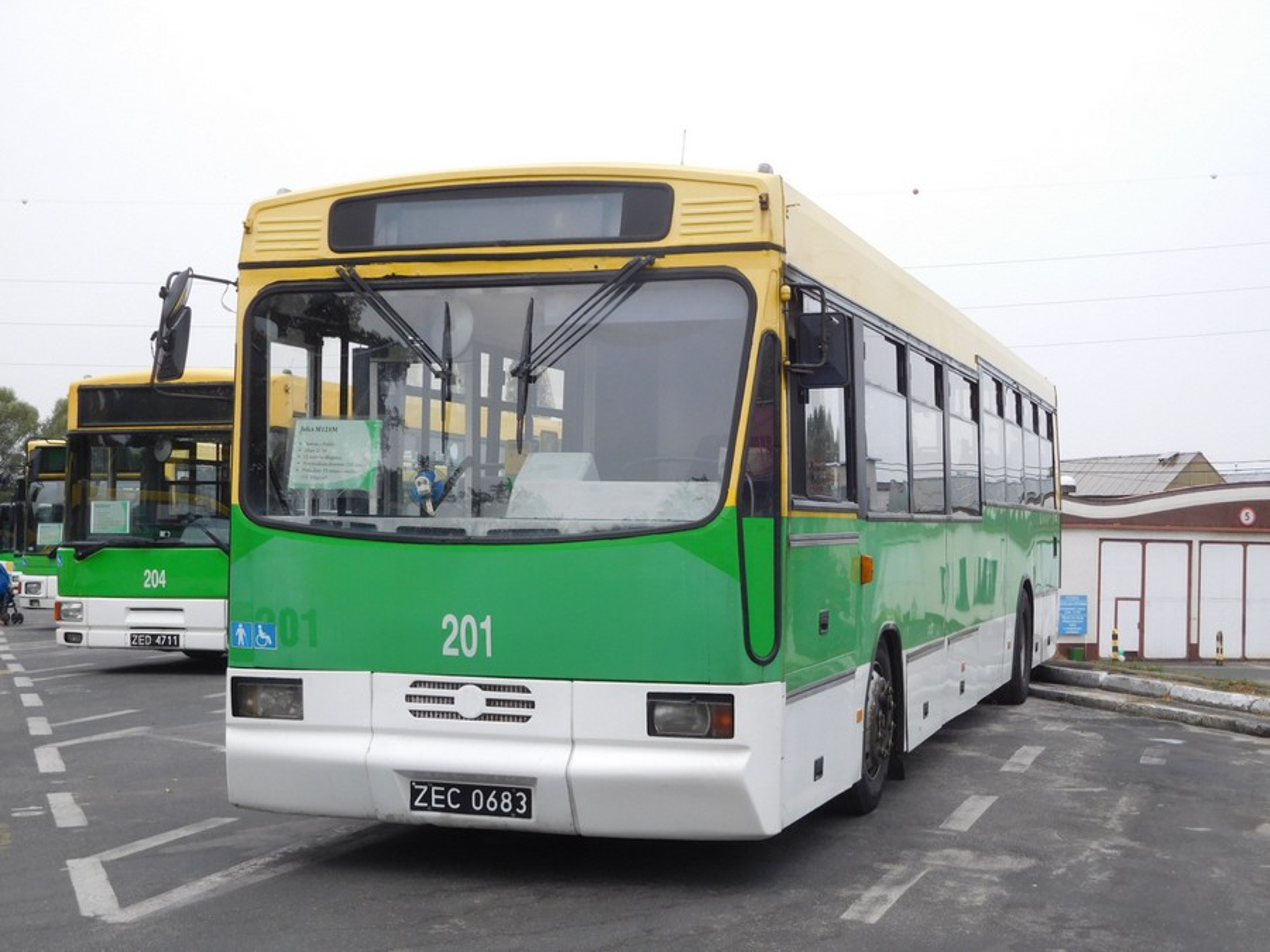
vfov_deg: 29.1
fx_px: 1834
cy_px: 476
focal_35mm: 50
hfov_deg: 38.2
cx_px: 635
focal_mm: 8.9
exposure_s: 1/400
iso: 125
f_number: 4.1
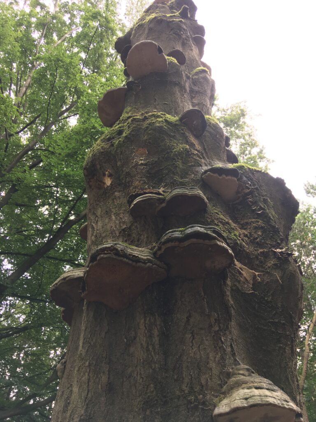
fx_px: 353
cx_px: 158
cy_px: 211
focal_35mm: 29
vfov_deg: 61.7
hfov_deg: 48.2
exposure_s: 1/100
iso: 32
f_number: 2.2
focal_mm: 4.15
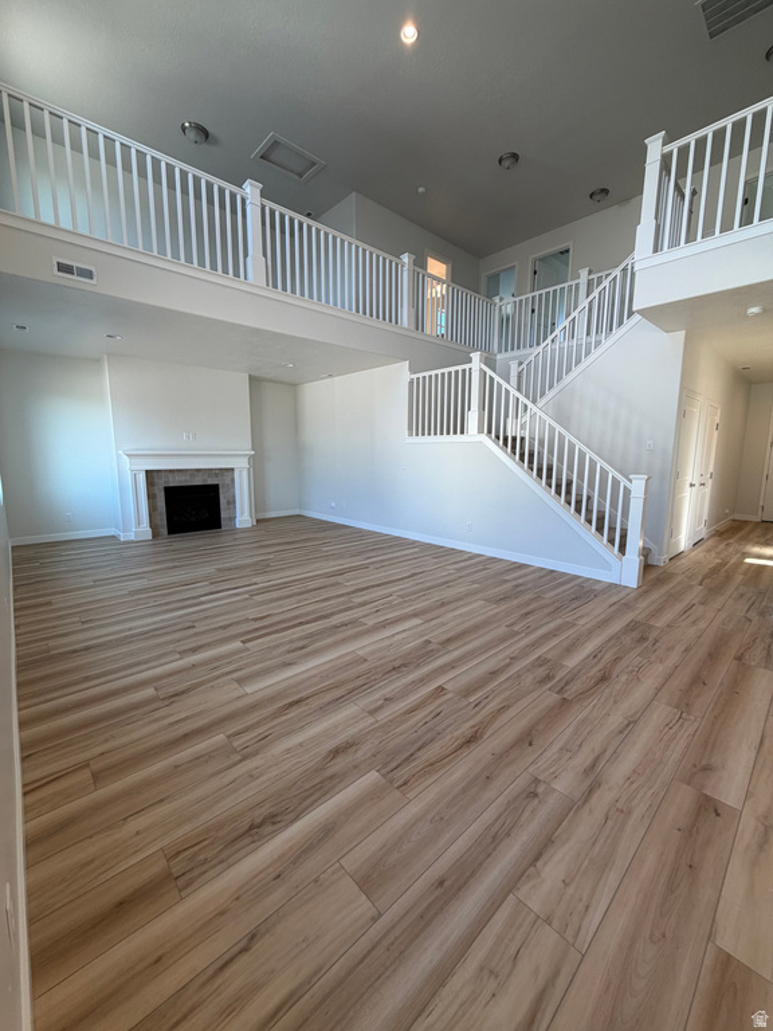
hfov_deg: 85.7
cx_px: 386
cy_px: 516
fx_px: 417
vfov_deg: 102.1
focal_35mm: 14
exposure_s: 1/120
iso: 100
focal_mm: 2.22
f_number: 2.2
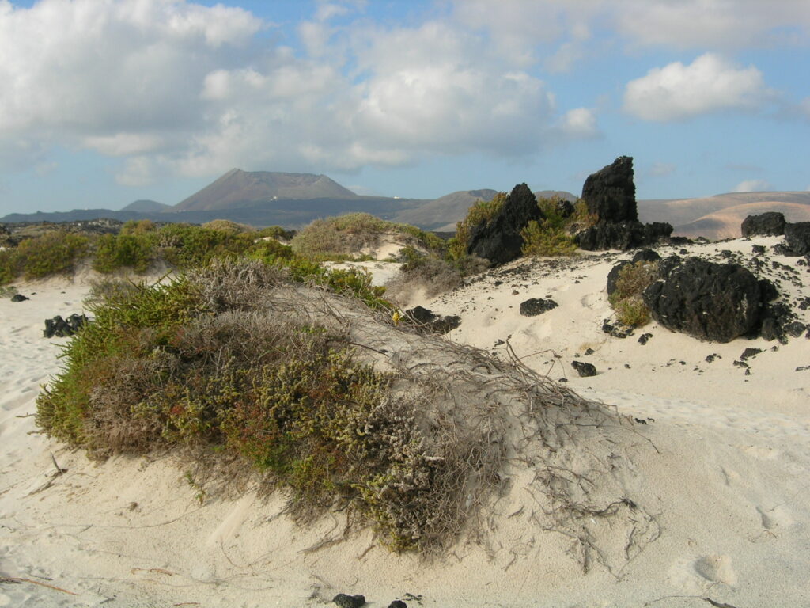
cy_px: 304
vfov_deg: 28.6
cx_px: 405
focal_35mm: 51
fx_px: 1193
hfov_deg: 37.5
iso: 64
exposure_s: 1/446
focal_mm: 10.6
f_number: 5.4
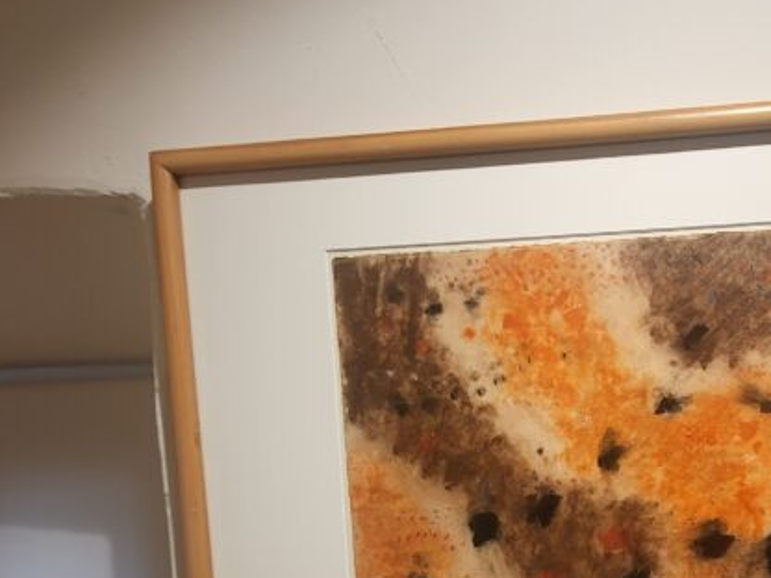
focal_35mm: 32
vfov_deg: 41.0
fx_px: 713
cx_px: 608
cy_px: 511
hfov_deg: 53.4
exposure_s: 1/50
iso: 50
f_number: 2.2
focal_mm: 1.74
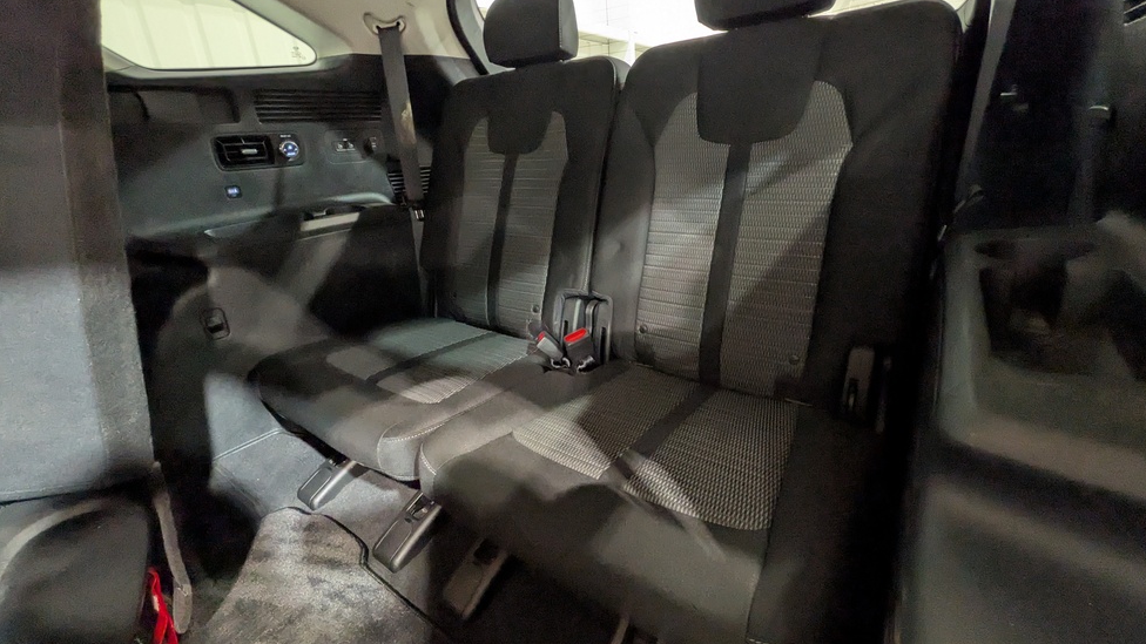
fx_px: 486
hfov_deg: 99.3
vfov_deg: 67.1
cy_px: 309
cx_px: 599
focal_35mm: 16
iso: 289
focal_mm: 1.83
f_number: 2.2
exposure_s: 1/16.7
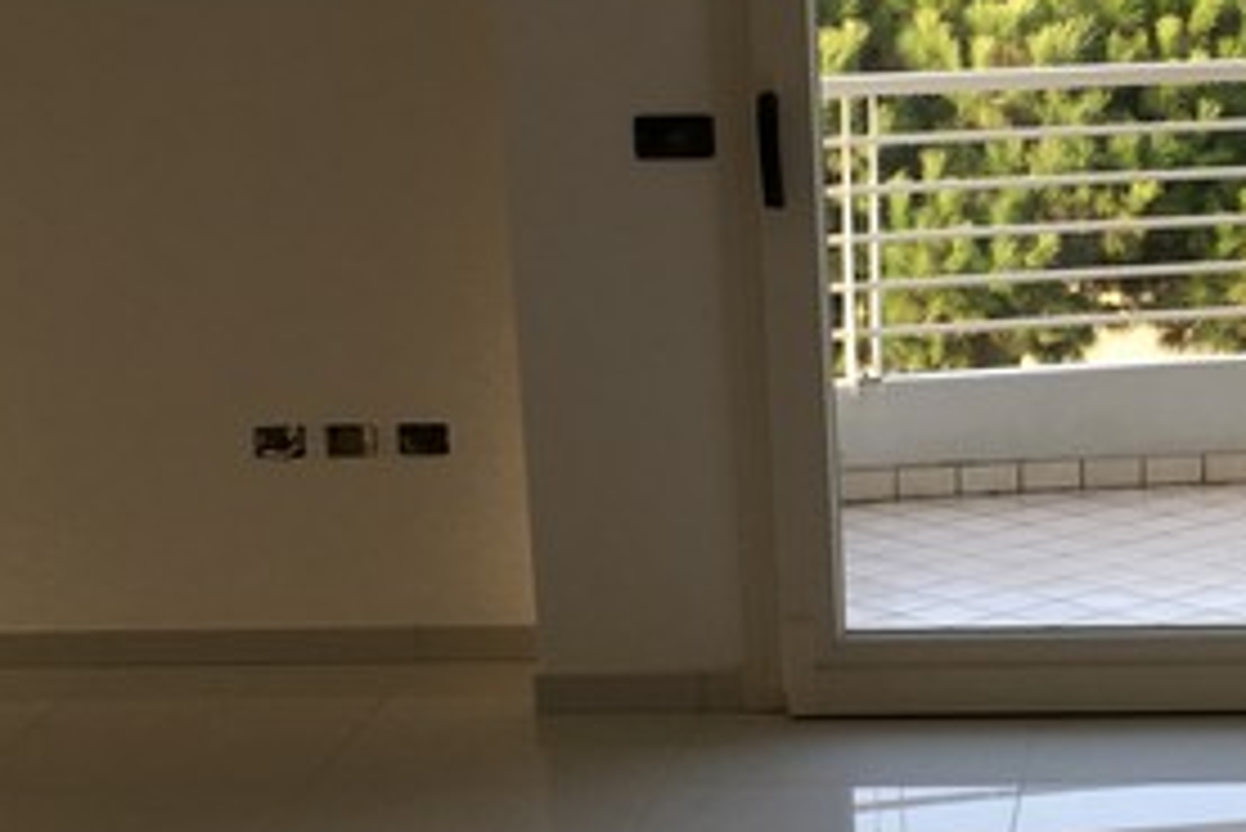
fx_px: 3013
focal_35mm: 87
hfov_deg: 22.9
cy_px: 495
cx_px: 1062
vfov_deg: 15.7
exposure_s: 1/100
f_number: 2.2
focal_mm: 4.15
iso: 32
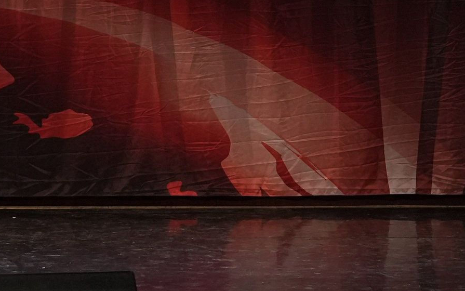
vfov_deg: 4.3
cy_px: -140
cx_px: -14
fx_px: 3879
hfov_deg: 6.8
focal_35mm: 306
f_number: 2.8
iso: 2000
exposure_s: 1/400
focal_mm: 70
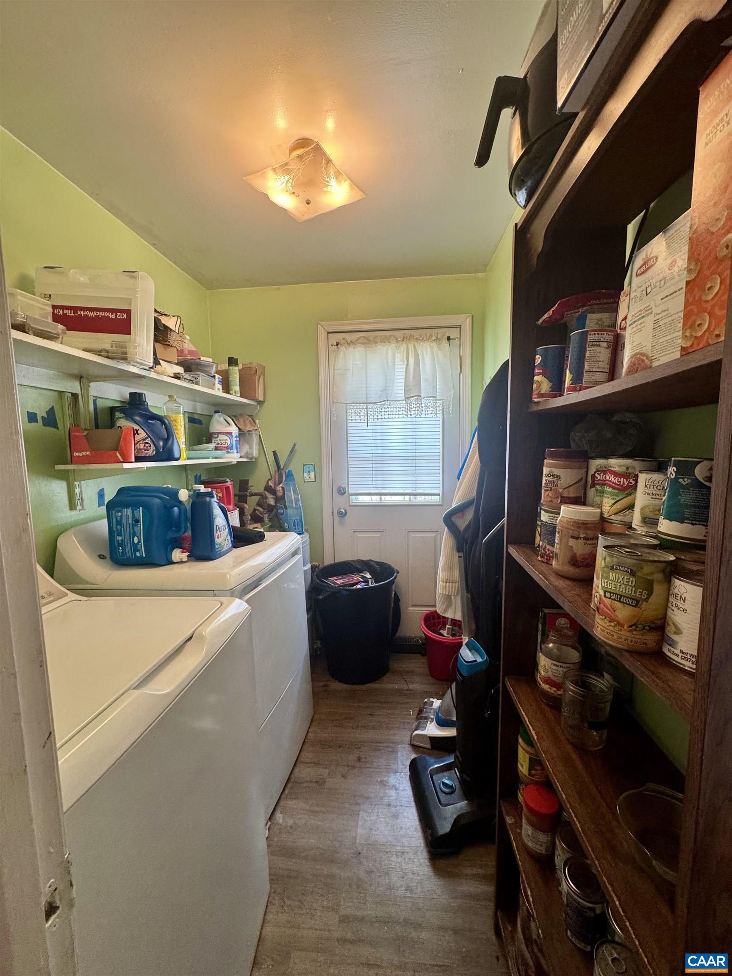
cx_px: 366
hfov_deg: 85.7
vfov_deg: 102.1
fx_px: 395
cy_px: 488
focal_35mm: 14
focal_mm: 2.22
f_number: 2.2
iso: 200
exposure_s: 1/60
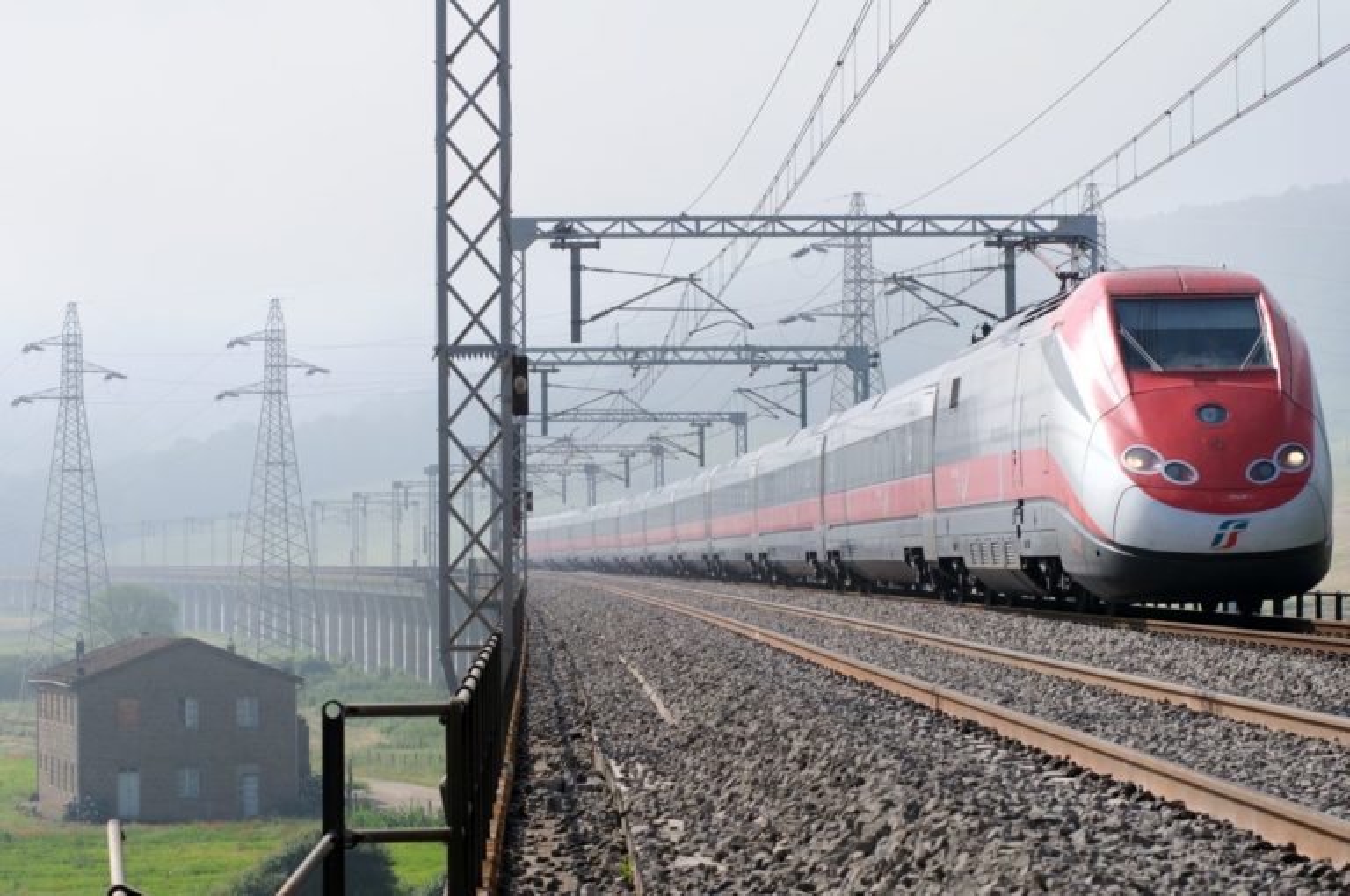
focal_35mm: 120
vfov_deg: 11.4
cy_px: 448
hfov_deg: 17.1
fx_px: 4494
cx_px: 675
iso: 400
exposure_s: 1/1000
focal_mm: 80
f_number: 9
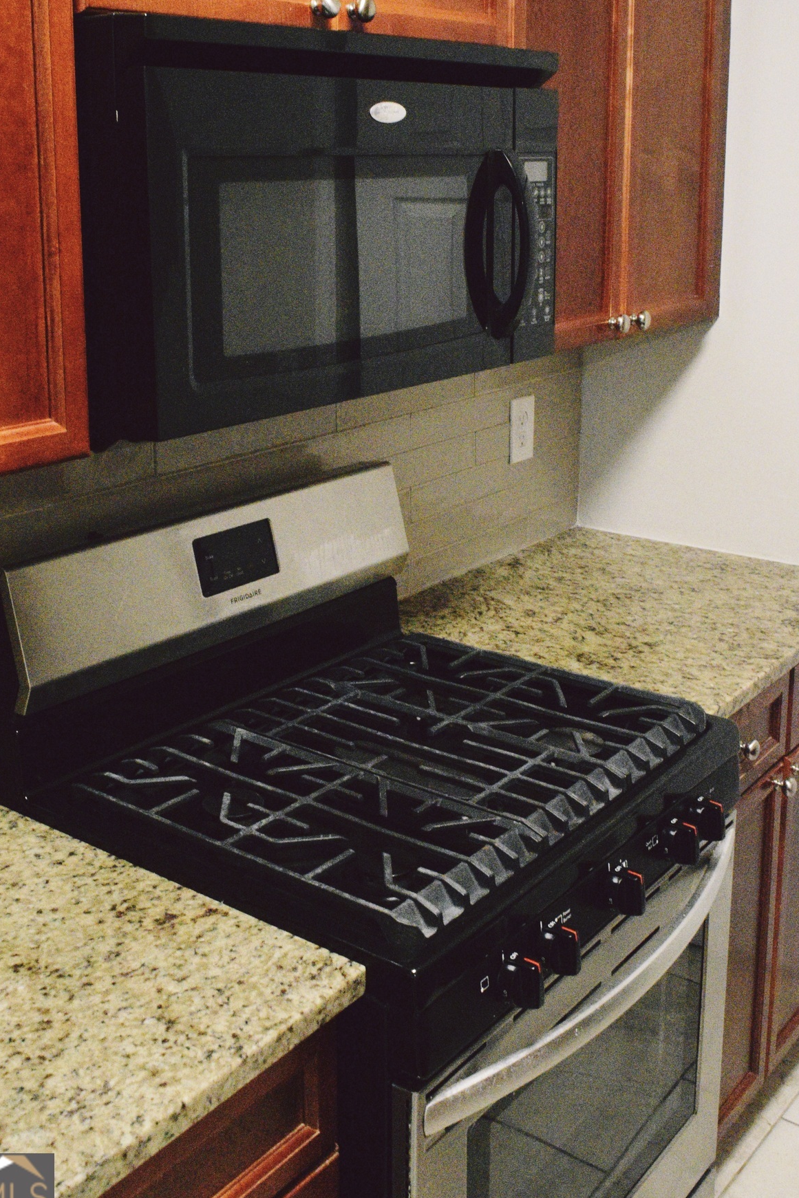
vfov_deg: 46.3
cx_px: 345
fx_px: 1387
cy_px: 440
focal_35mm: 42
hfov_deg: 32.1
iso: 12800
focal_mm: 21
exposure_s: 1/80
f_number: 9
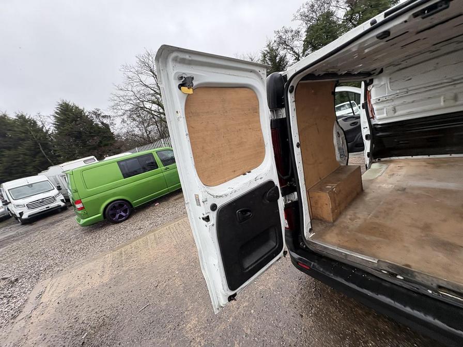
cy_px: 174
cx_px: 232
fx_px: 187
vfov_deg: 85.7
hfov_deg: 102.1
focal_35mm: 14
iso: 80
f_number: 2.2
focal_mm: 2.22
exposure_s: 1/99
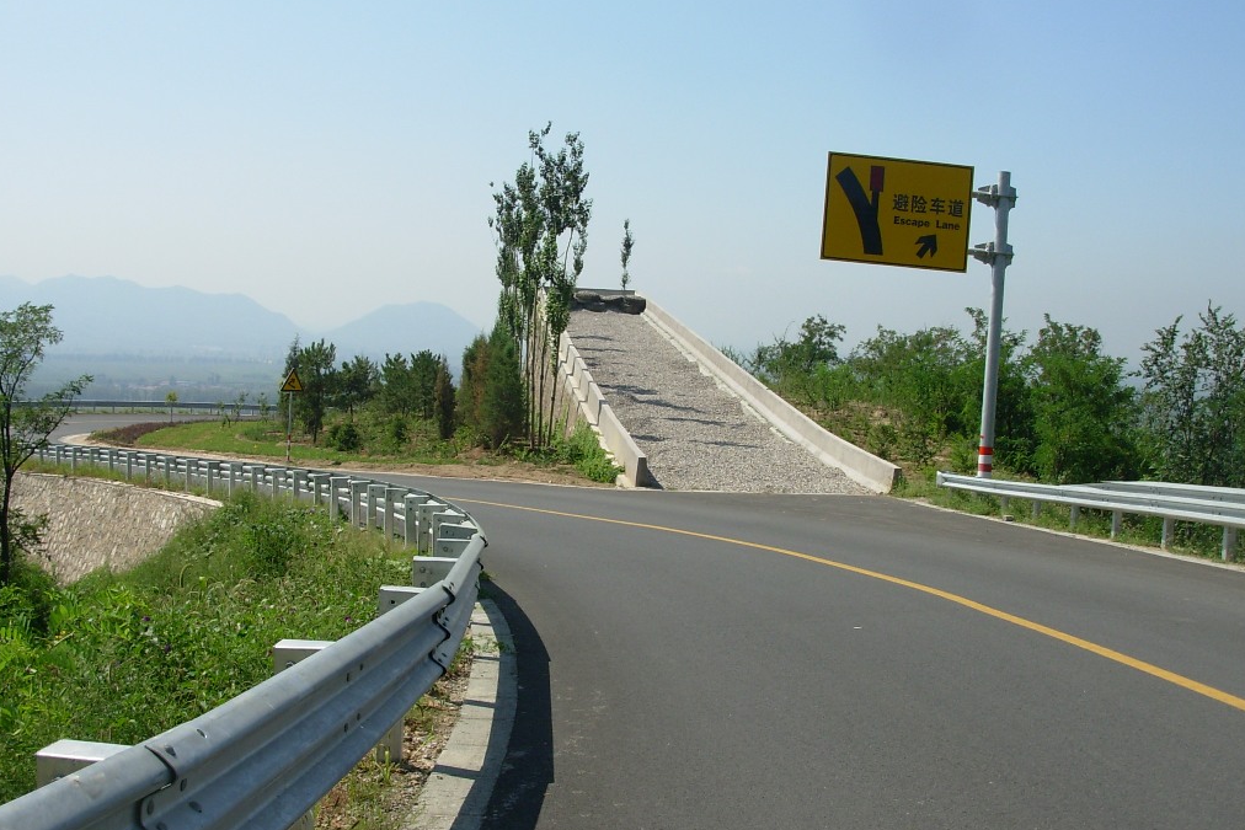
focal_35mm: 40
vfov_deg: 33.4
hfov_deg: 48.5
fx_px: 1383
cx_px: 618
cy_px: 365
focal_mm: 6.3
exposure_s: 1/512
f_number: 4.9
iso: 50
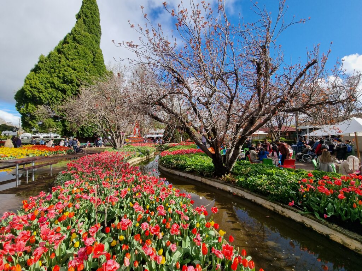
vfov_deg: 89.9
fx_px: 136
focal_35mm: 13
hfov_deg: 106.2
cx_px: 181
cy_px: 136
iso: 50
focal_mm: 2.2
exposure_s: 1/1300
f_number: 2.2
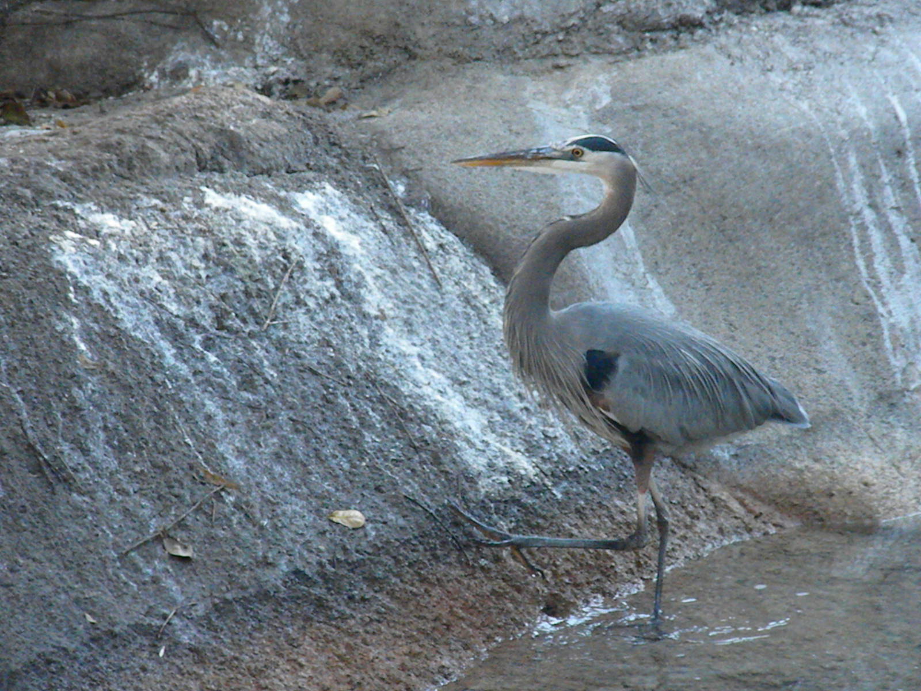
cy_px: 346
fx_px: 6918
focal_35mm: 260
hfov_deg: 7.6
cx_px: 460
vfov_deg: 5.7
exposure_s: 1/270
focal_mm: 46.2
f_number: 5.3
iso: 1560
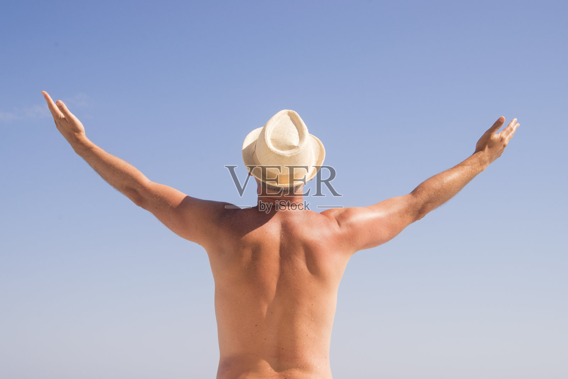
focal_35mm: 42
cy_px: 190
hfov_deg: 46.4
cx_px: 284
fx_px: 663
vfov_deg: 31.9
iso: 100
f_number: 9
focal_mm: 42
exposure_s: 1/320
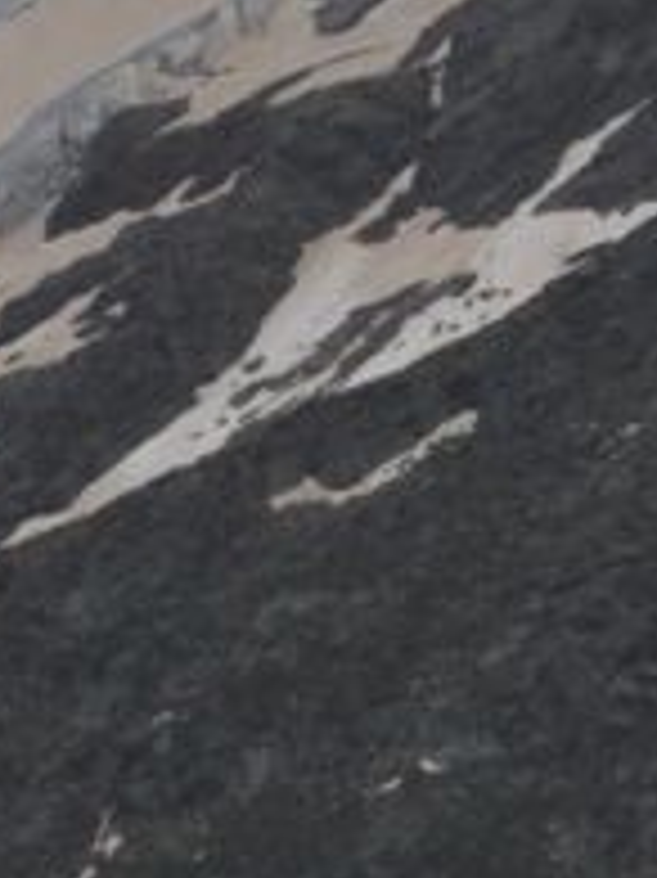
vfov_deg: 3.4
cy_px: -876
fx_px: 14592
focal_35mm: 576
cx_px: 1134
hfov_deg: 2.6
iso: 400
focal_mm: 60
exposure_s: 1/160
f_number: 16
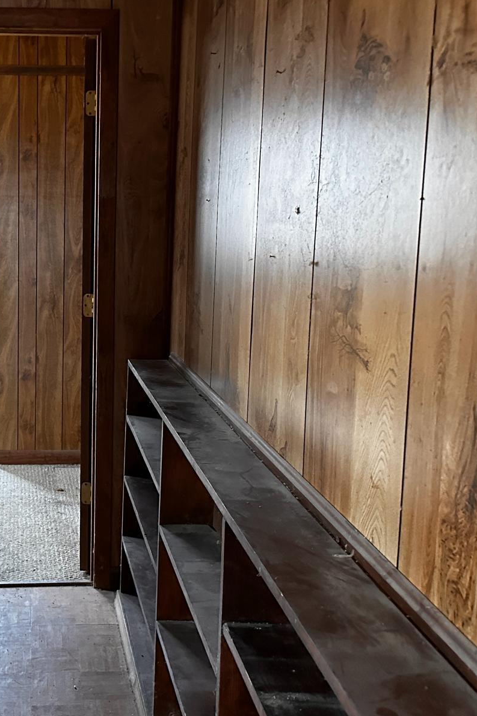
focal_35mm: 43
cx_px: 61
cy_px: 344
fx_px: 854
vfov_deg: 45.4
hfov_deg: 30.0
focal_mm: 6.86
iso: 1000
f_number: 1.78
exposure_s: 1/47
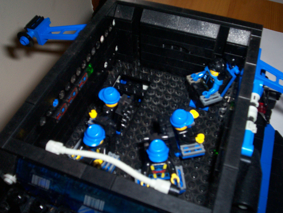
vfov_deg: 39.7
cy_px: 106
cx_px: 142
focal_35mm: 36
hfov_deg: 51.4
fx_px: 294
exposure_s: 1/64
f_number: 4.5
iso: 140
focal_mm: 5.9
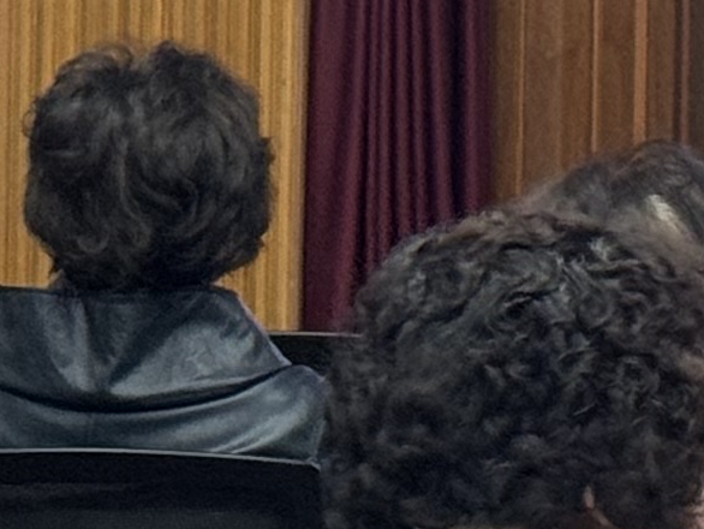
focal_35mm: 330
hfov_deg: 5.9
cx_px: 1368
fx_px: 6714
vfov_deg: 4.5
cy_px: -374
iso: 160
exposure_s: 1/60
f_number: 1.78
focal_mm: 6.76
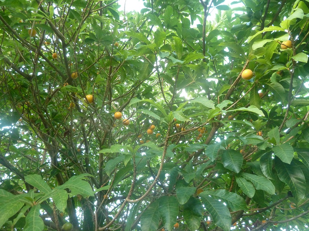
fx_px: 223
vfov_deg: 54.9
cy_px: 116
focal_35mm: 25
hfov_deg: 69.4
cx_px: 154
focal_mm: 4.1
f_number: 3.3
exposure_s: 1/30
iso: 400
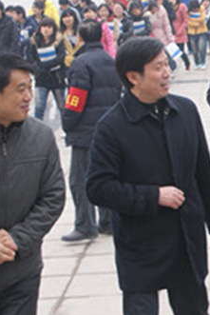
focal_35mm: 145
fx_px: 1267
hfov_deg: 9.2
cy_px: 108
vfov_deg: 14.1
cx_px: 317
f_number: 5.6
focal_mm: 40
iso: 200
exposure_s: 1/60
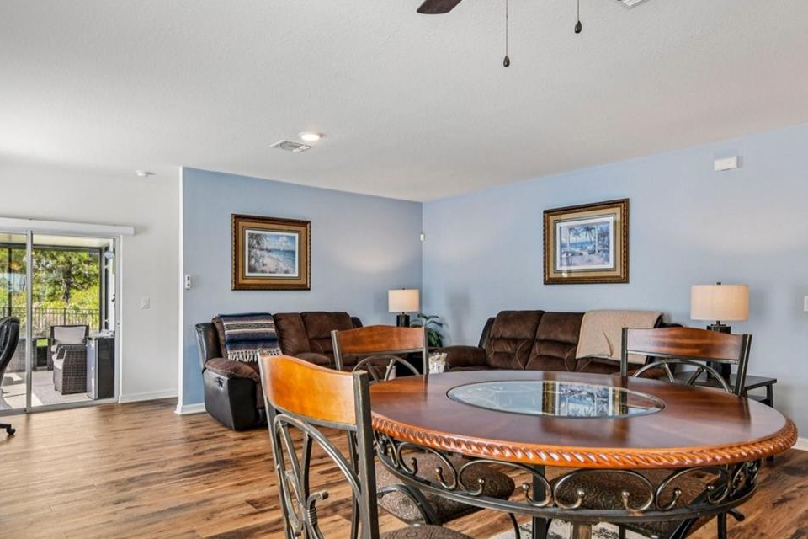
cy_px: 302
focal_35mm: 25
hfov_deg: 71.5
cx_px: 392
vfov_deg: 51.2
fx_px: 561
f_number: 8
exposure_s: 1/13
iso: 400
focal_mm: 15
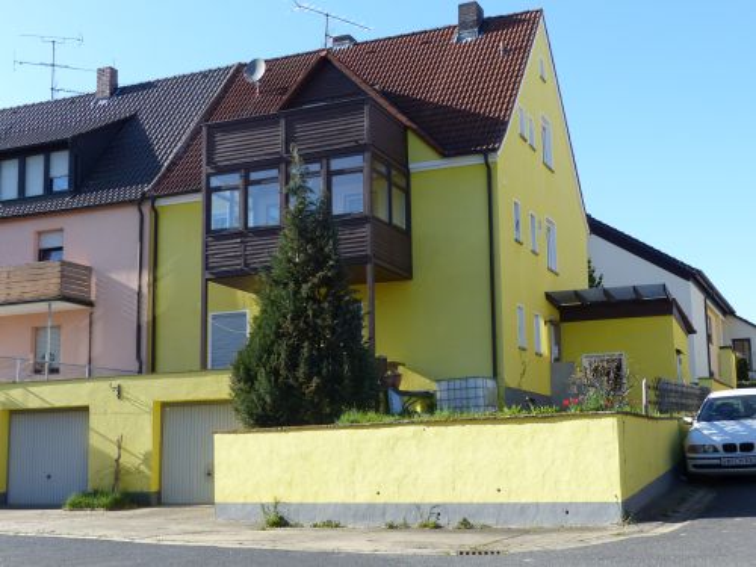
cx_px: 378
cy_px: 284
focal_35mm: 49
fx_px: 1070
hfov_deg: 38.9
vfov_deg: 29.7
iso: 100
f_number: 4
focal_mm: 8.7
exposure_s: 1/320
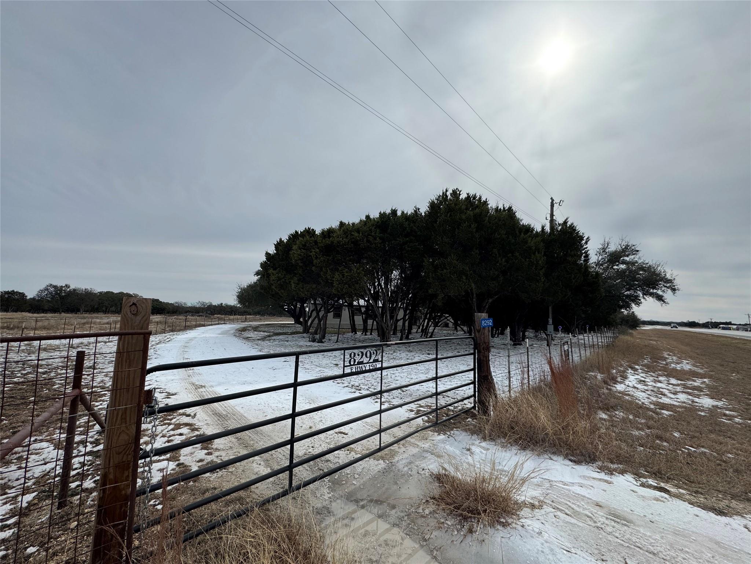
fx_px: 304
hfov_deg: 102.1
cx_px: 376
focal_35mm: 14
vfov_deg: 85.7
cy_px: 282
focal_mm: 2.22
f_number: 2.2
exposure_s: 1/3390
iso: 50
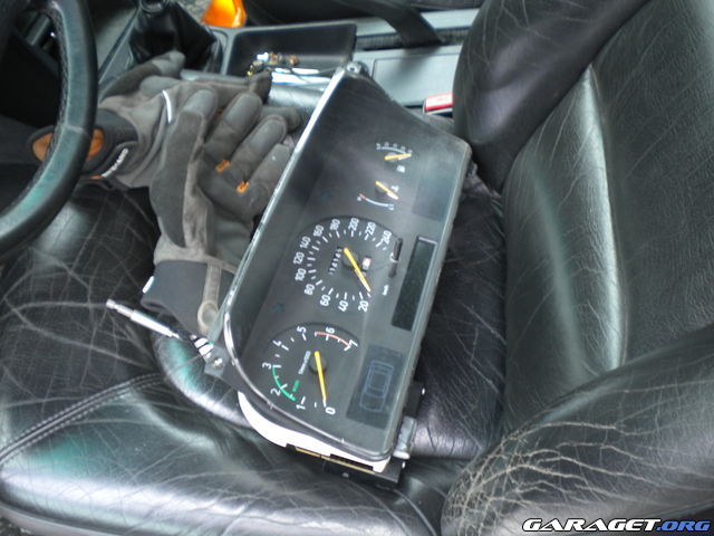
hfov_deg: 52.6
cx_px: 357
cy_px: 268
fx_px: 722
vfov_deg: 40.7
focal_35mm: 35
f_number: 3.1
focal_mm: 6.3
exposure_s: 1/10.5
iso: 80
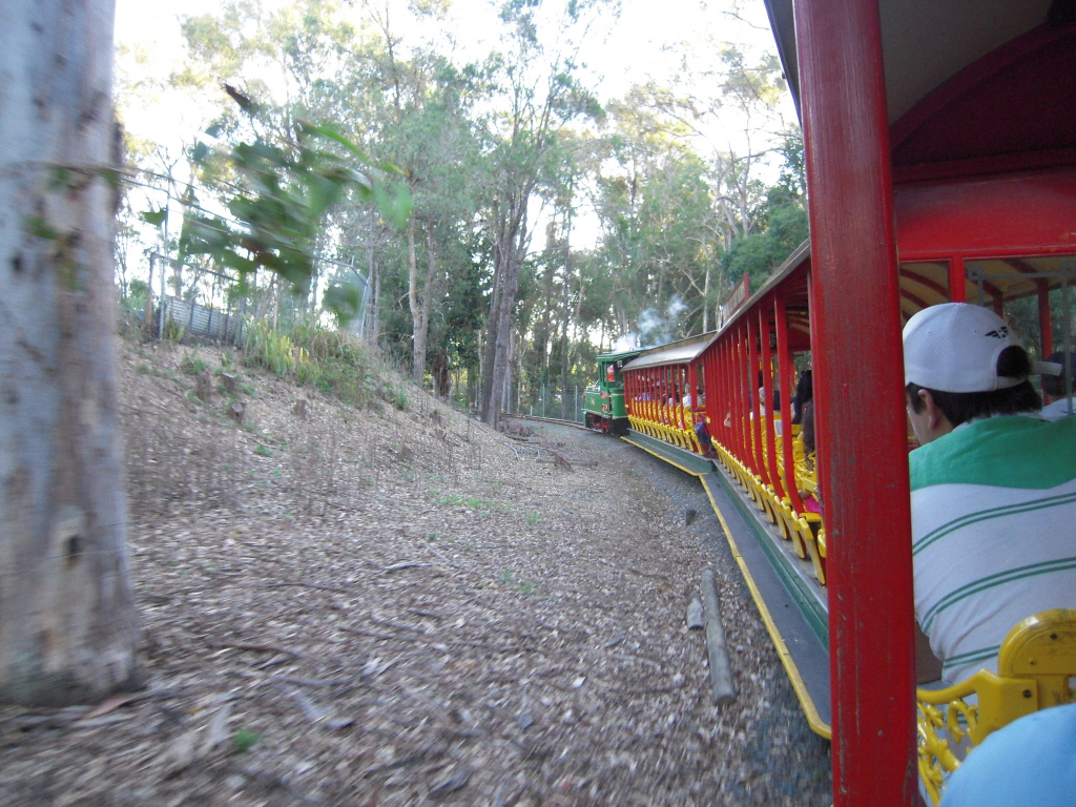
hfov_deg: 63.4
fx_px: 870
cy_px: 404
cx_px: 538
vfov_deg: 49.7
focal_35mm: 28
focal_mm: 5
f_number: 2.7
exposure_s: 1/60
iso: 400
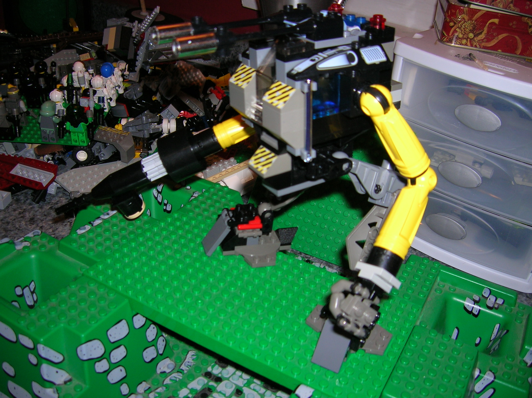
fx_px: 522
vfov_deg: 41.7
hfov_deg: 54.0
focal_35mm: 34
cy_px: 199
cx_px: 266
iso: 50
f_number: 2.9
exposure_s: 1/60.1
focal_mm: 5.7
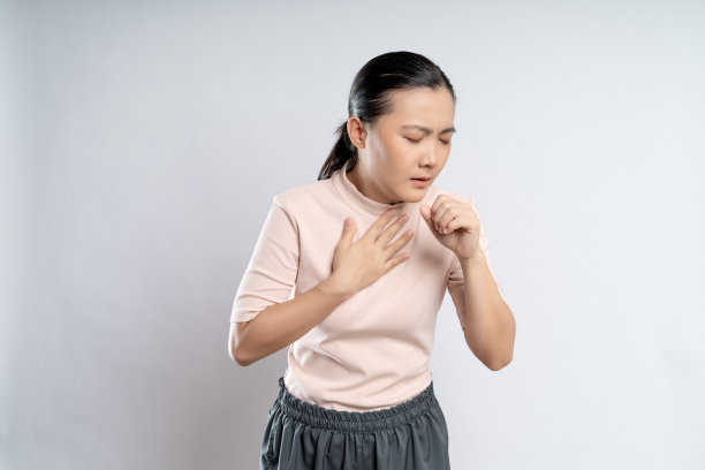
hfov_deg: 39.6
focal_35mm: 50
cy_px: 235
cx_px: 352
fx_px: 979
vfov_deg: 27.0
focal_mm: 50
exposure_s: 1/160
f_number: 5
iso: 160
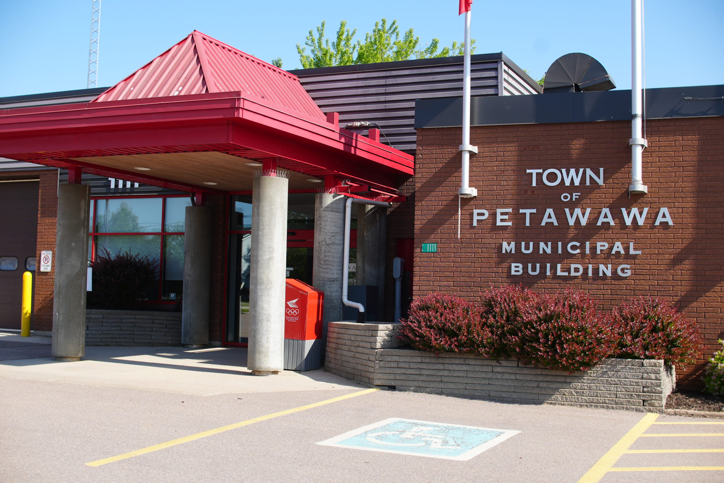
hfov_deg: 43.6
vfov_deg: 29.9
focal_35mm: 45
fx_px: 905
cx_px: 362
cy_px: 242
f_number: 5
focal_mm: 30
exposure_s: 1/320
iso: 100
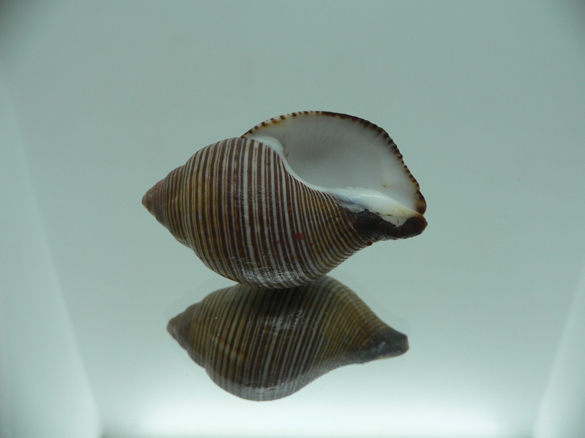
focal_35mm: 35
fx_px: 591
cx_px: 292
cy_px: 219
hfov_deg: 52.6
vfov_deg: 40.7
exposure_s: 1/60
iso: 80
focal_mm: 4.6
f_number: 2.8
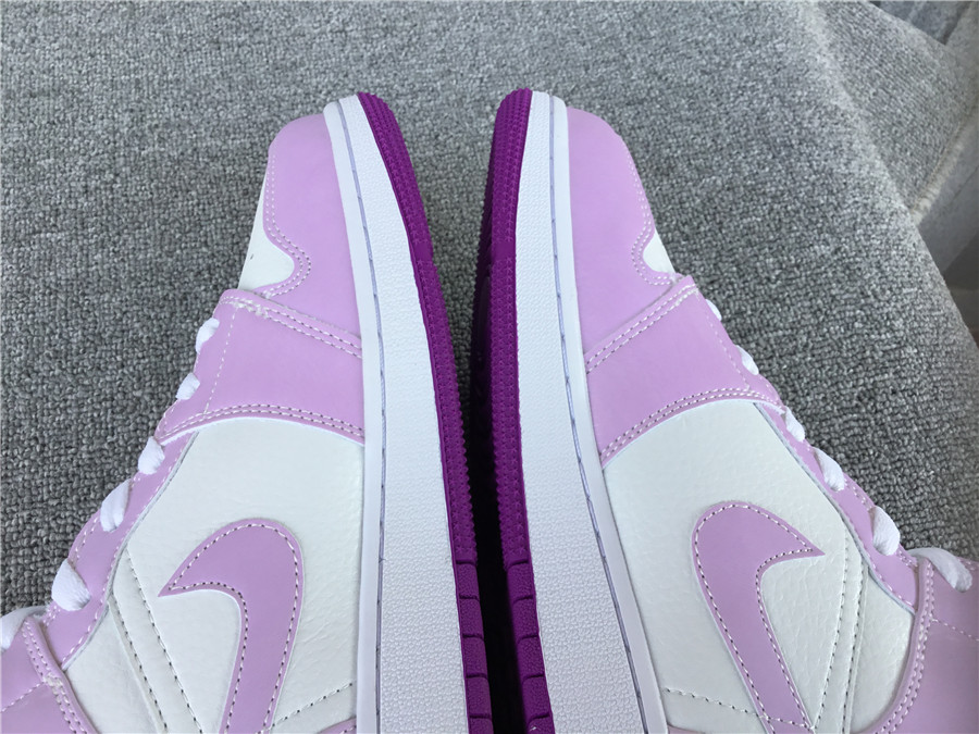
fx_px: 877
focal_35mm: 31
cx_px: 490
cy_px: 367
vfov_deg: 45.4
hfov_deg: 58.4
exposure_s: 1/245
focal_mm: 3.3
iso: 25
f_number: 2.4
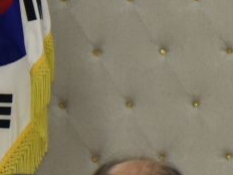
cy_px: -27
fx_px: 3116
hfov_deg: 4.1
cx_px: 857
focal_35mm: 463
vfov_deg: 3.2
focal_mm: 62
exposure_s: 1/125
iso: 1000
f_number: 4.5
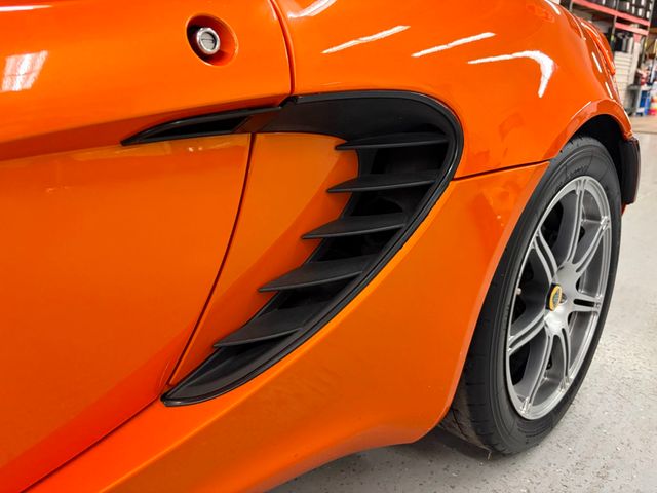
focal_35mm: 26
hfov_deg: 67.3
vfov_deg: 53.1
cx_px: 328
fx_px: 493
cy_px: 246
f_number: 1.6
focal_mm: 5.96
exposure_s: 1/40
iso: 320
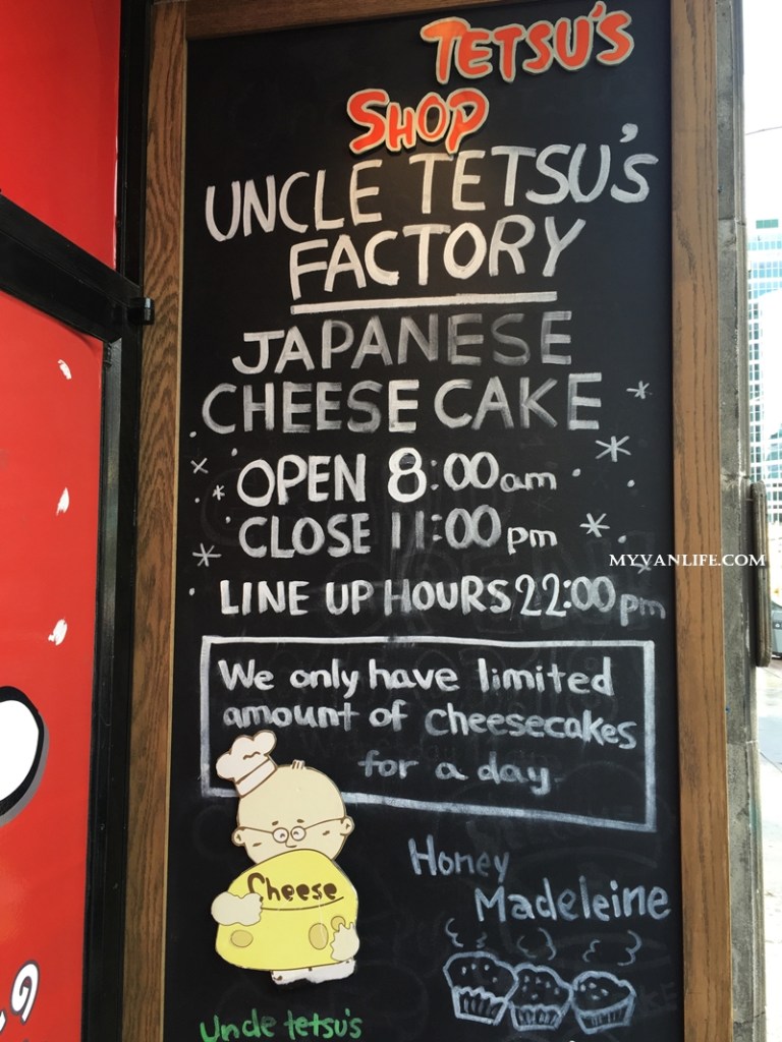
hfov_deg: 48.2
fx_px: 874
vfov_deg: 61.7
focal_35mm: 29
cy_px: 521
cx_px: 391
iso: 40
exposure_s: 1/120
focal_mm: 4.15
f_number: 2.2
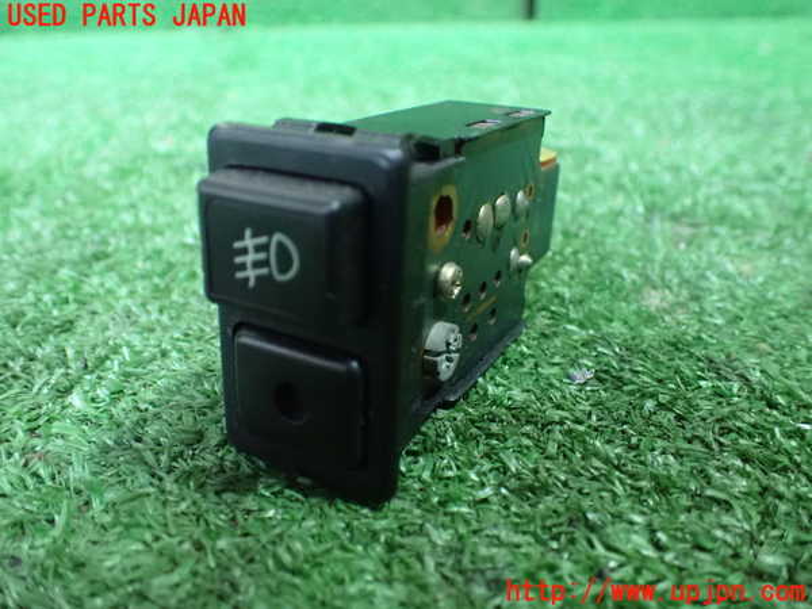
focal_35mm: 30
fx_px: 704
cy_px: 304
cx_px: 406
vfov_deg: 46.8
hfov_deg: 60.0
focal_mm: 5.4
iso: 1600
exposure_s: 1/30
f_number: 2.3
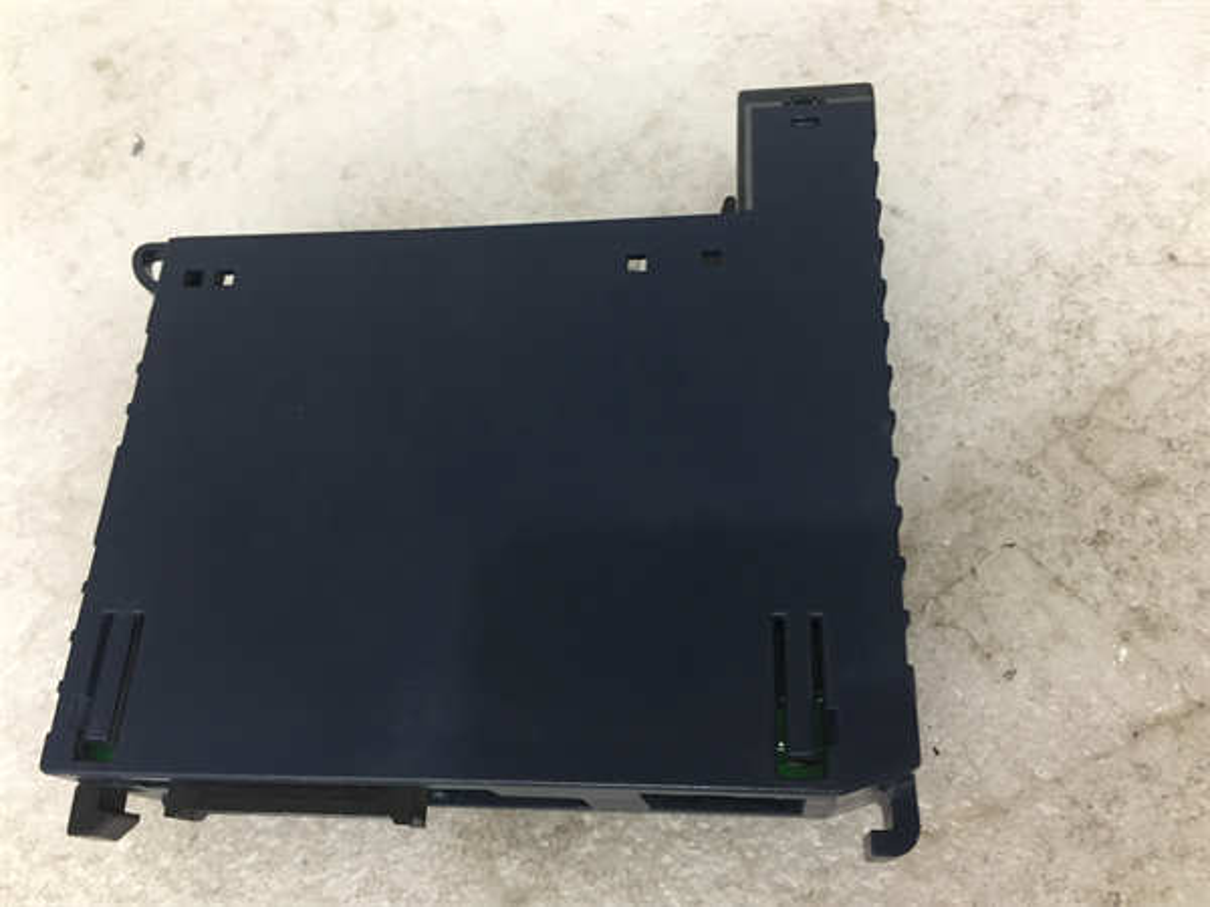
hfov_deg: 61.7
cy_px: 454
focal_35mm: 29
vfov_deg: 48.2
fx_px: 1014
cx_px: 605
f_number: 2.2
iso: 160
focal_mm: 4.15
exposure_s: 1/33
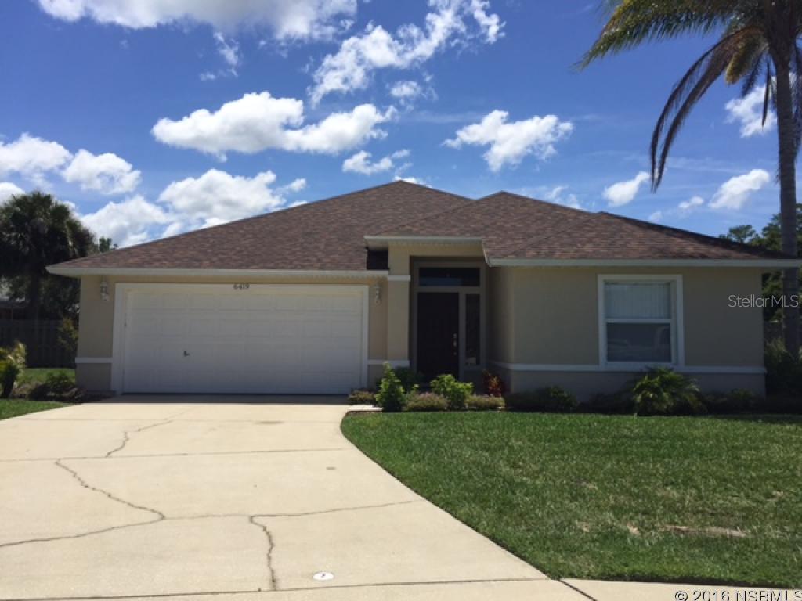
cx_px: 401
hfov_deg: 61.7
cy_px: 300
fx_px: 672
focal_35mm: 29
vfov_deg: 48.2
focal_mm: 4.15
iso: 32
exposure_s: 1/3049
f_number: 2.2
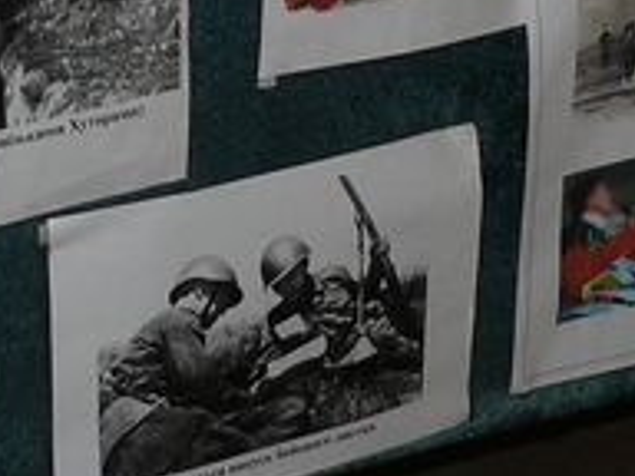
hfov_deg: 11.6
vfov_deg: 8.3
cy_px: -481
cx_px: 13
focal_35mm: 169
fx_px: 3100
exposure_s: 1/30
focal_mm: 6
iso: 100
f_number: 2.8
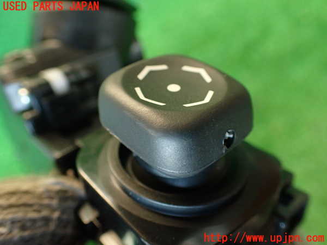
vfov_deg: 44.2
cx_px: 164
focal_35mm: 32
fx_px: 302
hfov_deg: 56.8
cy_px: 122
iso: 400
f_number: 2.4
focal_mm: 5.79
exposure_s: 1/30
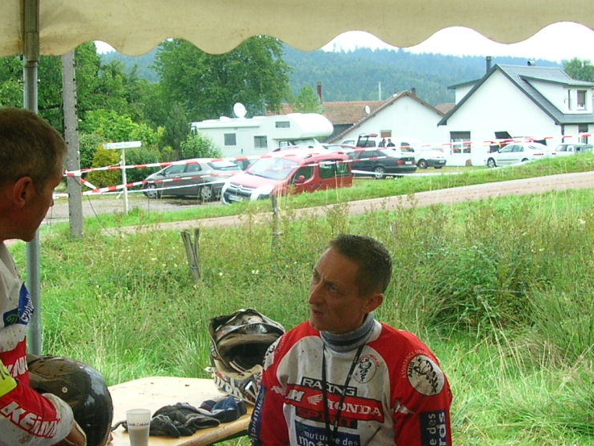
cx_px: 276
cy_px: 324
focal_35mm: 76
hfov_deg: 25.6
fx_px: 1304
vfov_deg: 19.3
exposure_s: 1/180
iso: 50
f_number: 2.8
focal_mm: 5.8
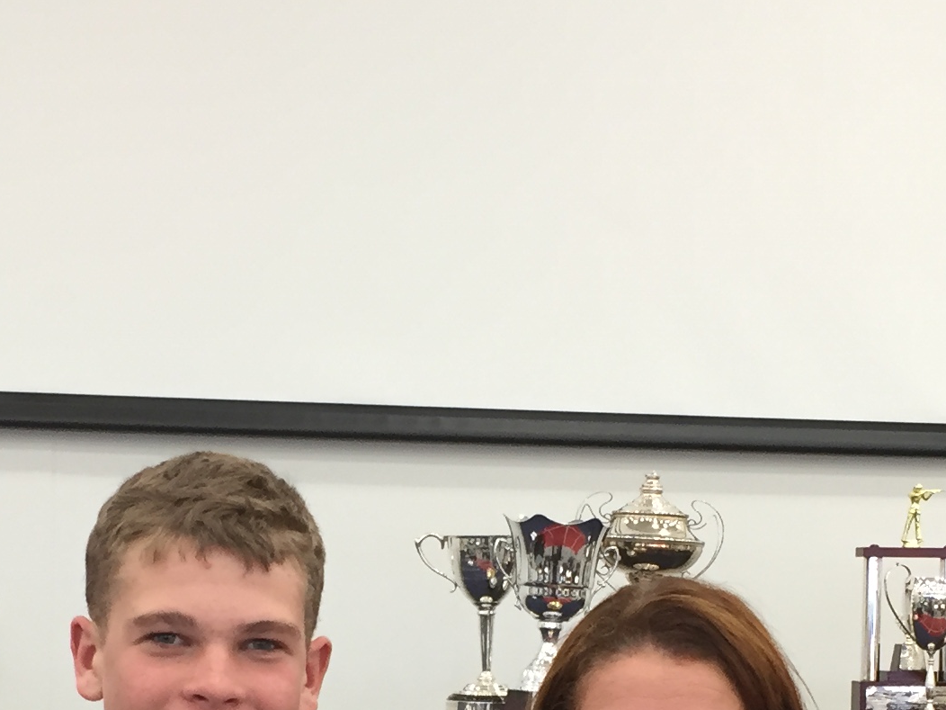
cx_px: 377
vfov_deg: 16.0
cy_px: 779
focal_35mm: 90
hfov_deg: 21.7
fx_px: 2460
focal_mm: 4.15
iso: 80
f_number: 2.2
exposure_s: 1/33
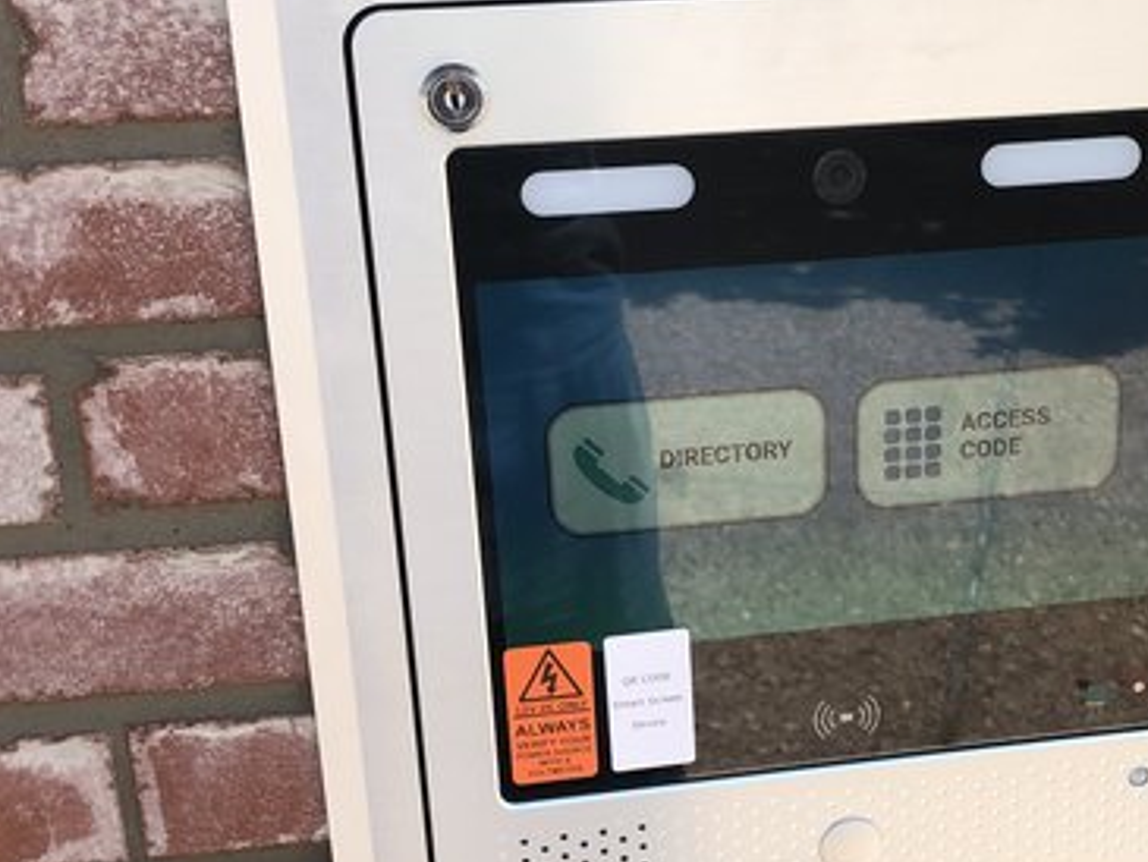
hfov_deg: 40.3
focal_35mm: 46
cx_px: 833
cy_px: 554
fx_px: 1526
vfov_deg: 31.4
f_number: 1.8
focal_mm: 3.99
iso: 20
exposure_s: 1/501
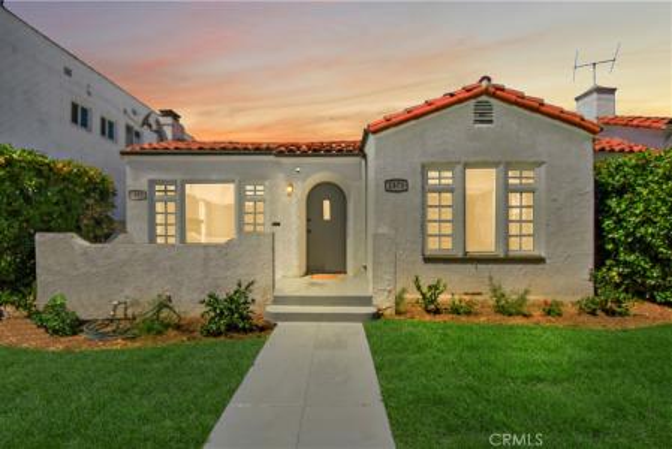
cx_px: 336
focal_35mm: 15
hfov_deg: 100.4
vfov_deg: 77.4
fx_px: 280
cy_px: 224
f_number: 5
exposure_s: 1/200
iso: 100
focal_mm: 10
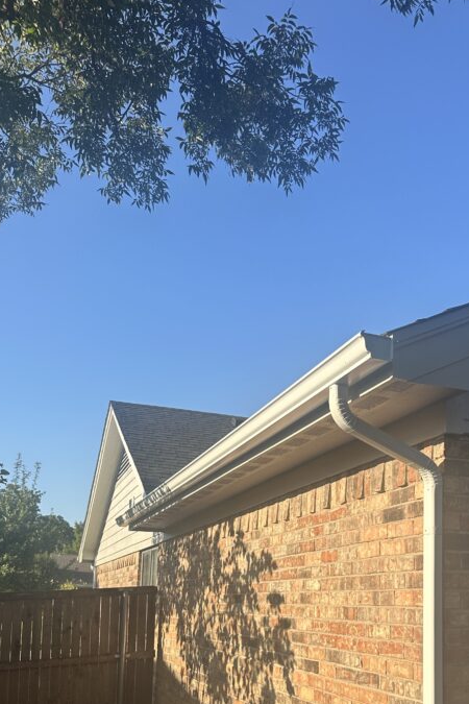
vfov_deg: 50.3
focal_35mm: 37
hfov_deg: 35.1
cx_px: 357
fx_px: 723
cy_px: 505
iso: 80
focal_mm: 6.86
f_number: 1.78
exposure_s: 1/2967
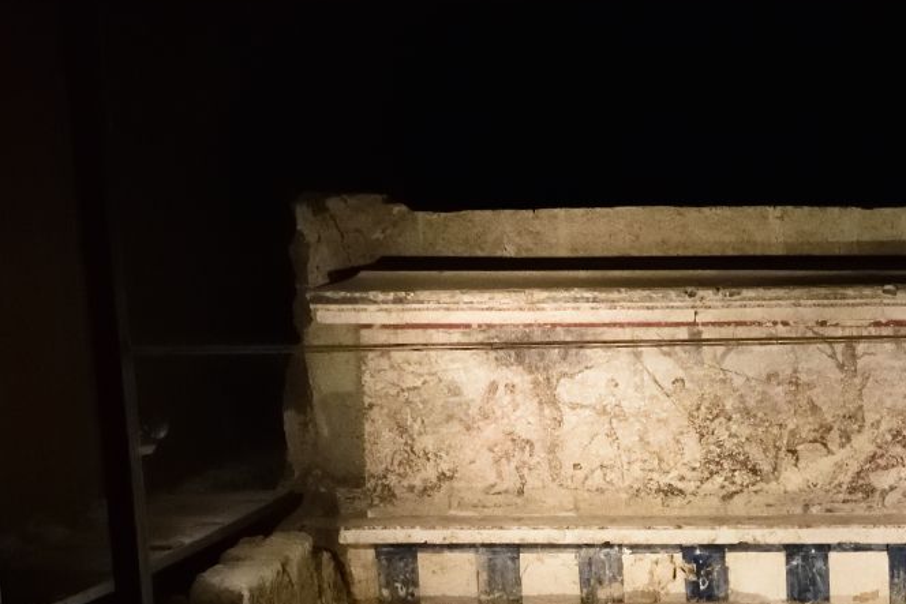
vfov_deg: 12.2
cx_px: 797
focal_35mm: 108
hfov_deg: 18.6
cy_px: 869
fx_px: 2718
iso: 12800
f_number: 7.1
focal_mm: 35
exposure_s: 1/40
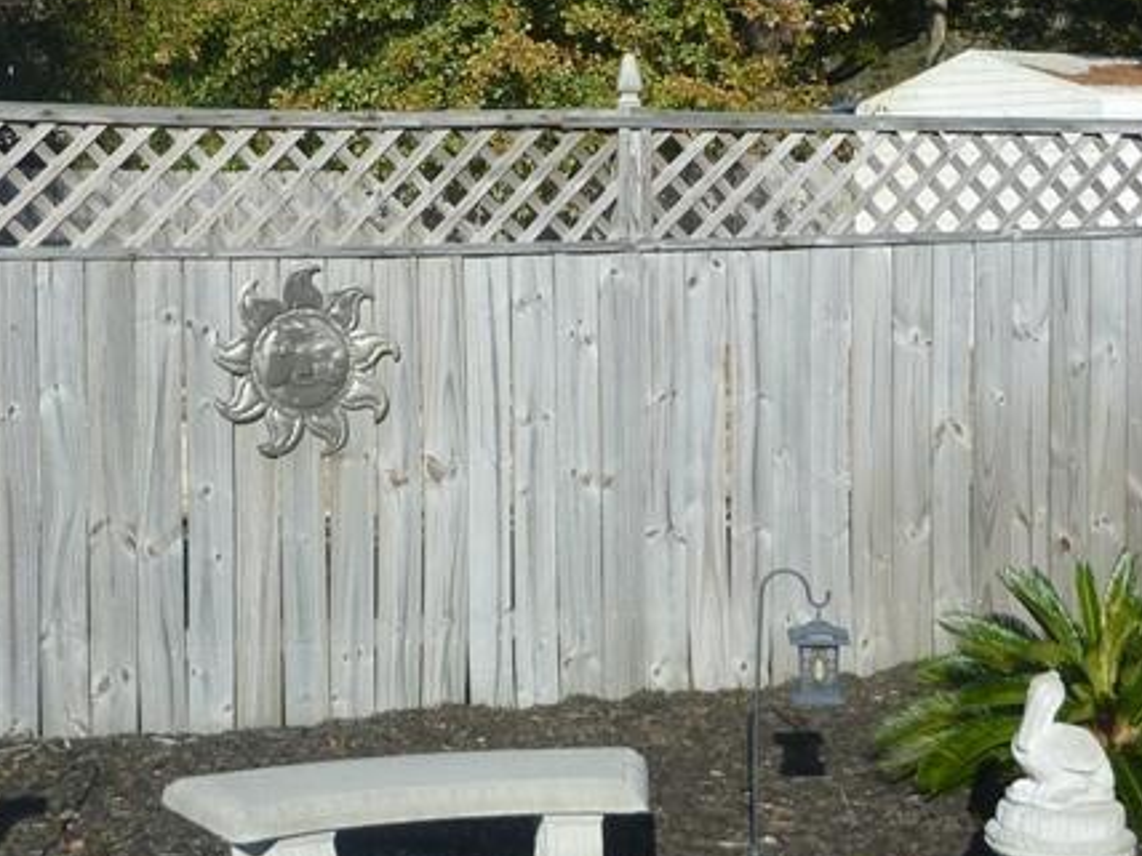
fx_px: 2210
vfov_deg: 21.8
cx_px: 406
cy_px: 256
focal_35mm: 67
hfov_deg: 28.8
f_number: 3.3
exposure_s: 1/1000
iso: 80
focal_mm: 4.9
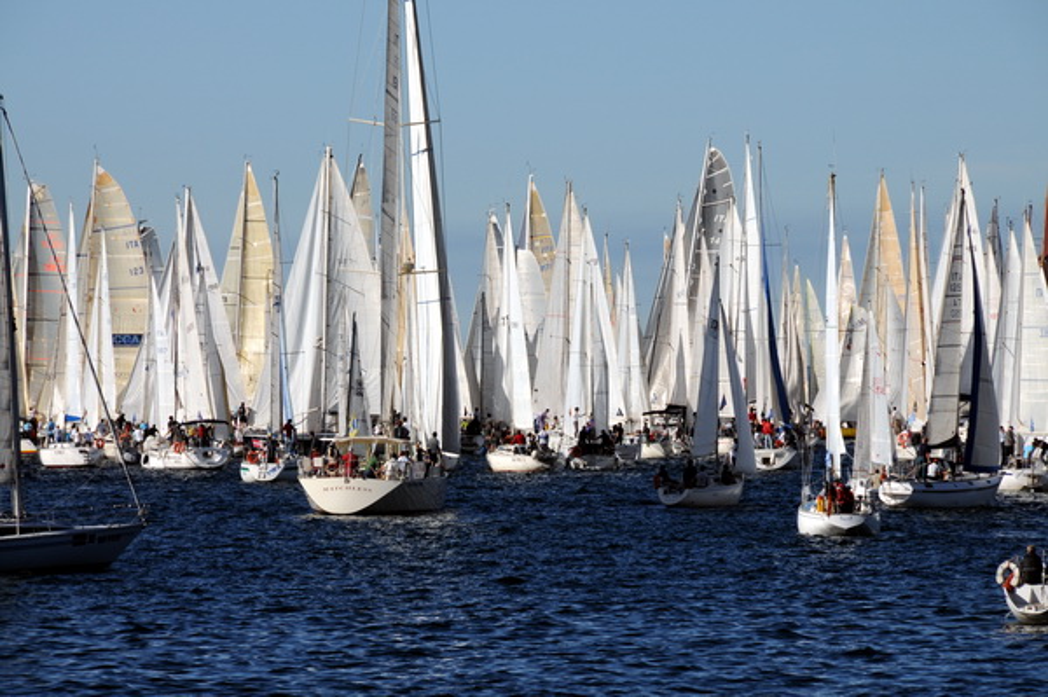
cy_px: 348
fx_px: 8726
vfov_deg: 4.6
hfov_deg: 6.9
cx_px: 524
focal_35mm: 300
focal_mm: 200
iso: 200
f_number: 13
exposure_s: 1/640
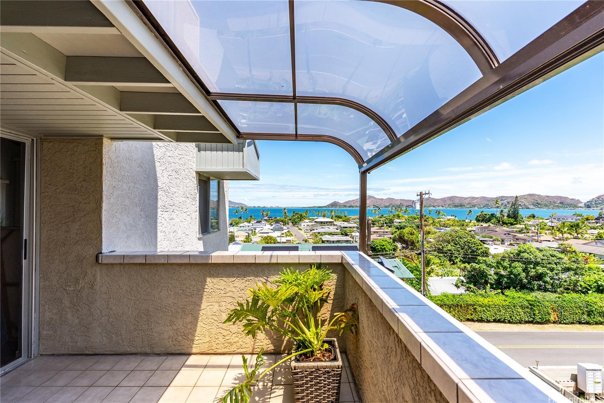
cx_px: 302
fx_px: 269
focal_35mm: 16
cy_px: 202
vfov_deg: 73.8
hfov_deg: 96.7
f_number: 7.1
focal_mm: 16
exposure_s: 1/320
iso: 200
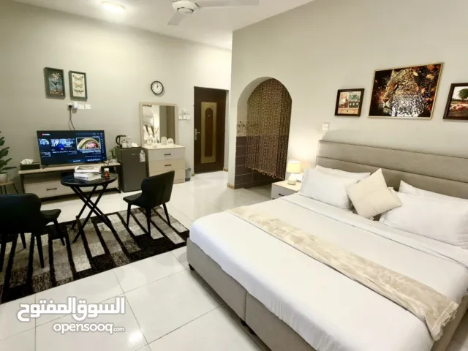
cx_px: 234
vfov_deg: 85.7
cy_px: 176
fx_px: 189
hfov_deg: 102.1
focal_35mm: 14
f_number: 2.2
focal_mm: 2.22
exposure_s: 1/30
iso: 80
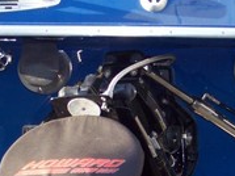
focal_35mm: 168
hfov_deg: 11.8
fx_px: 1140
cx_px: 142
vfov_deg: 8.8
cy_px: 162
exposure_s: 1/125
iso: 72
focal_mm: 6.75
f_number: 2.8
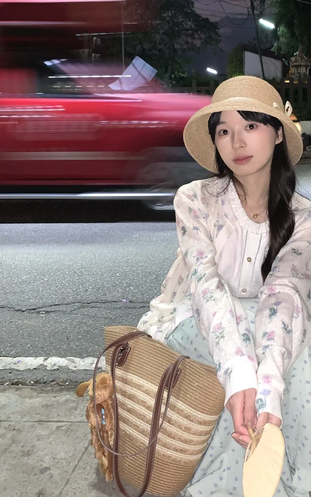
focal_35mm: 38
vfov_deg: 51.4
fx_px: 515
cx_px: 232
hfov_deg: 33.0
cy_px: 224
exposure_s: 1/13
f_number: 1.8
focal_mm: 4.25
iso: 100
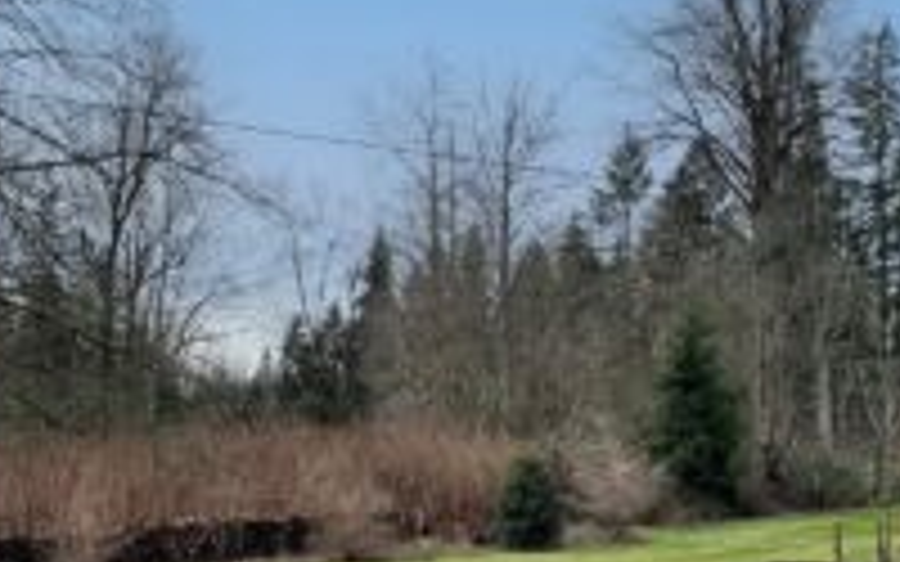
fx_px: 1349
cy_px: 396
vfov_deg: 23.4
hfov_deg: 36.4
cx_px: 616
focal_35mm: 55
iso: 32
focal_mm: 4.2
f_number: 1.6
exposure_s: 1/2451
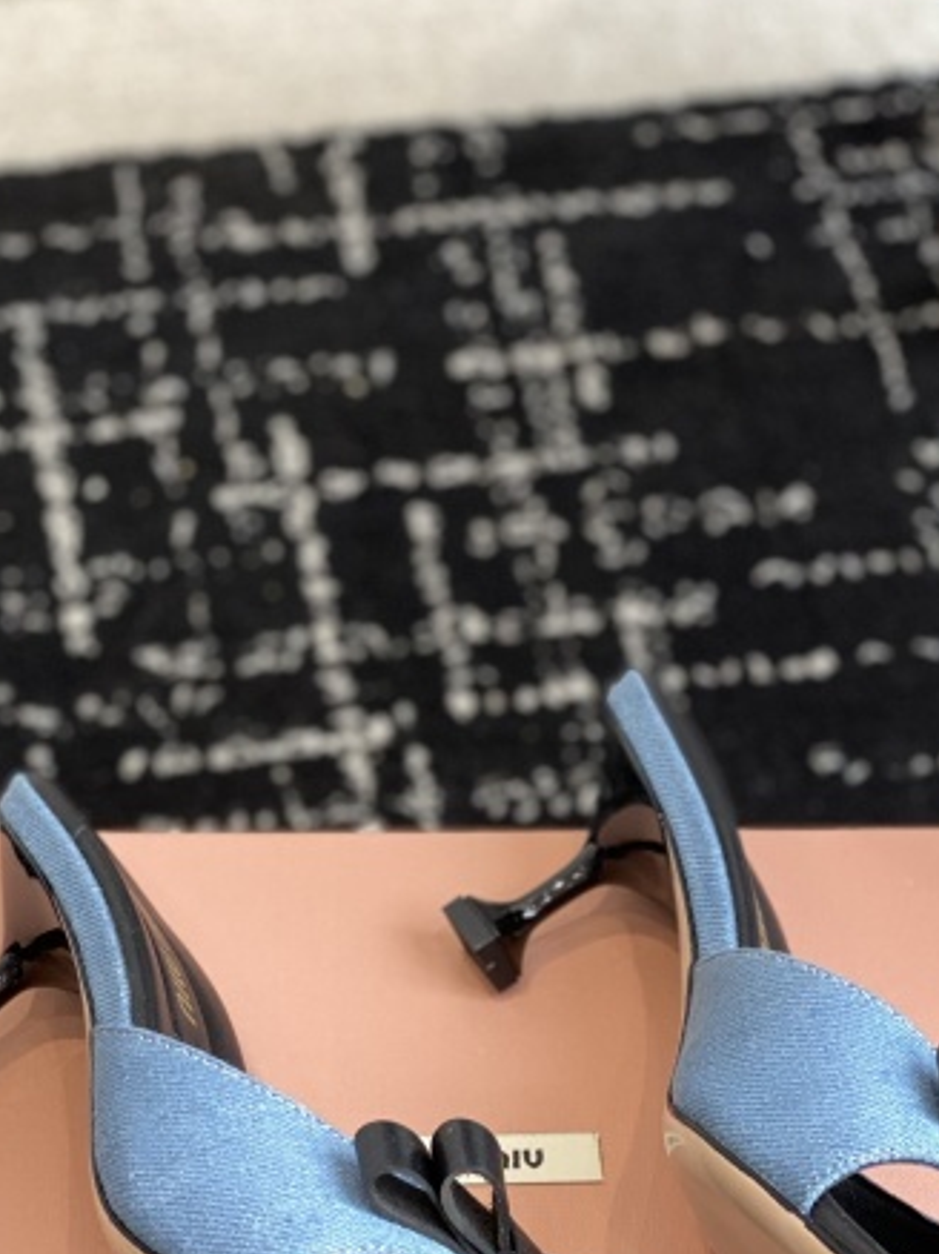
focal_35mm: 95
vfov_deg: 20.4
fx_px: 3439
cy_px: 1059
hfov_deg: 15.5
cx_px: 467
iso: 100
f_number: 2
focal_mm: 6
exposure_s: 1/122
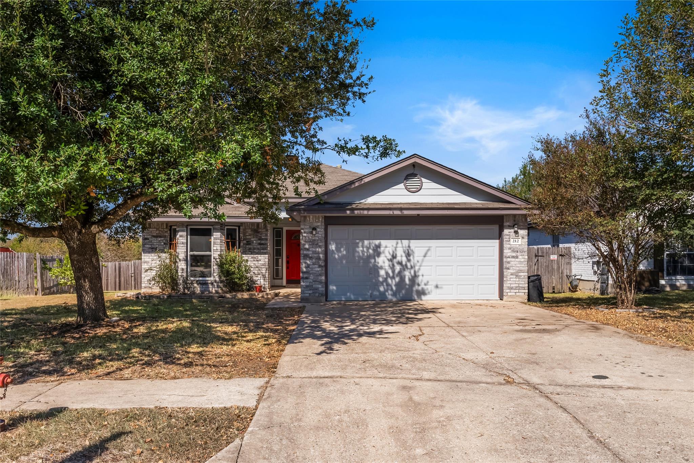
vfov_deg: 50.4
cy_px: 232
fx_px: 492
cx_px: 347
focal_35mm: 26
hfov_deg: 70.4
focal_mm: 25.5
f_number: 8
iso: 125
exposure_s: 1/100
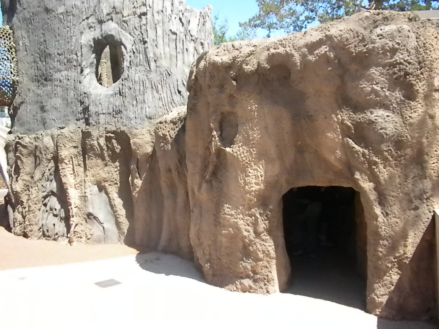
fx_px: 469
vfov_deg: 38.7
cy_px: 164
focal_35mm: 37
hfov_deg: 50.1
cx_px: 220
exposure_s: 1/263
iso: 640
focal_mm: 6.6
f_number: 10
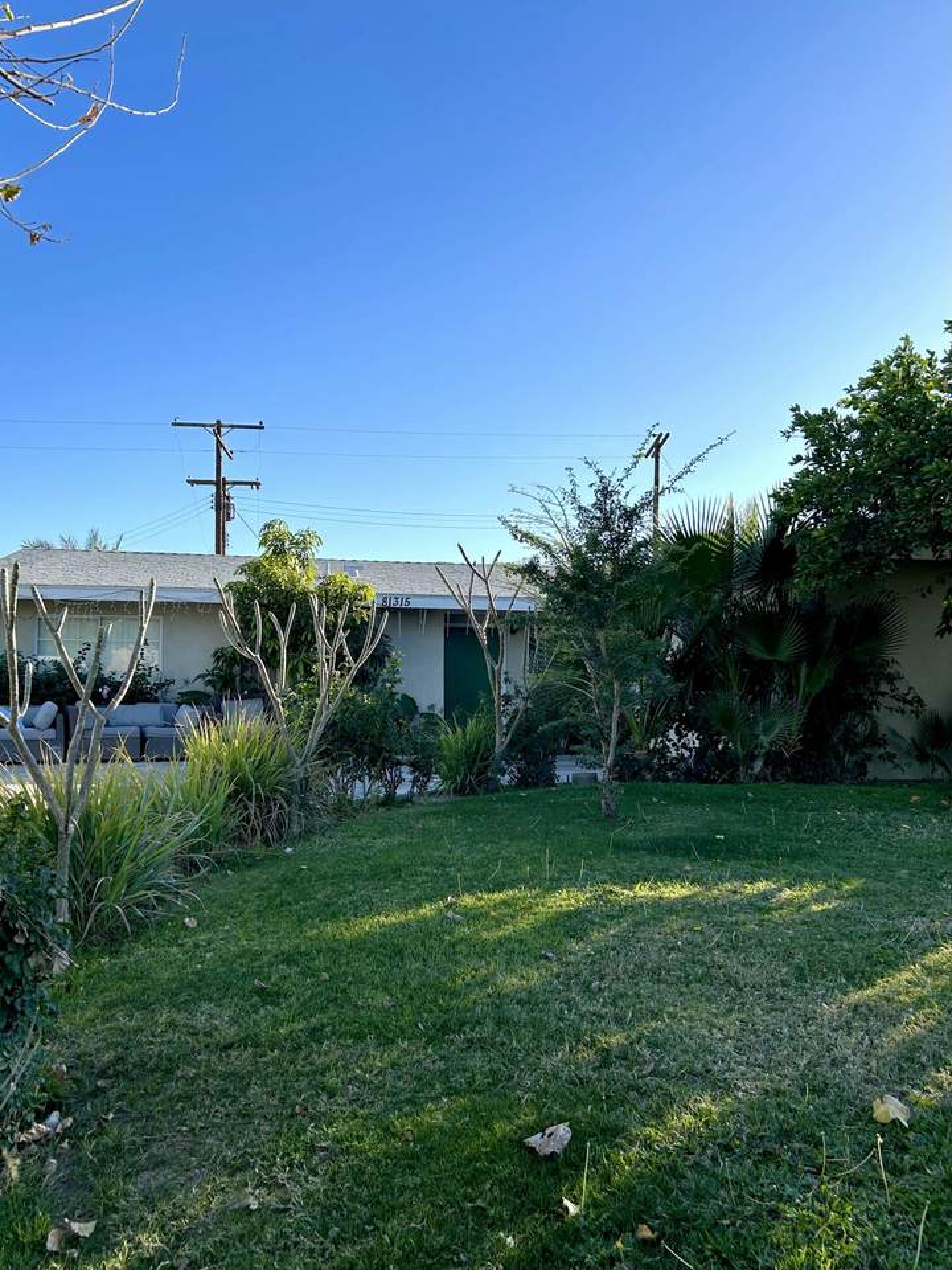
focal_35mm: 26
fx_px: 953
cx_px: 476
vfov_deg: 67.3
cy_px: 635
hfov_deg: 53.1
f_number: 1.5
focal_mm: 5.7
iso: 50
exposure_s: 1/2762
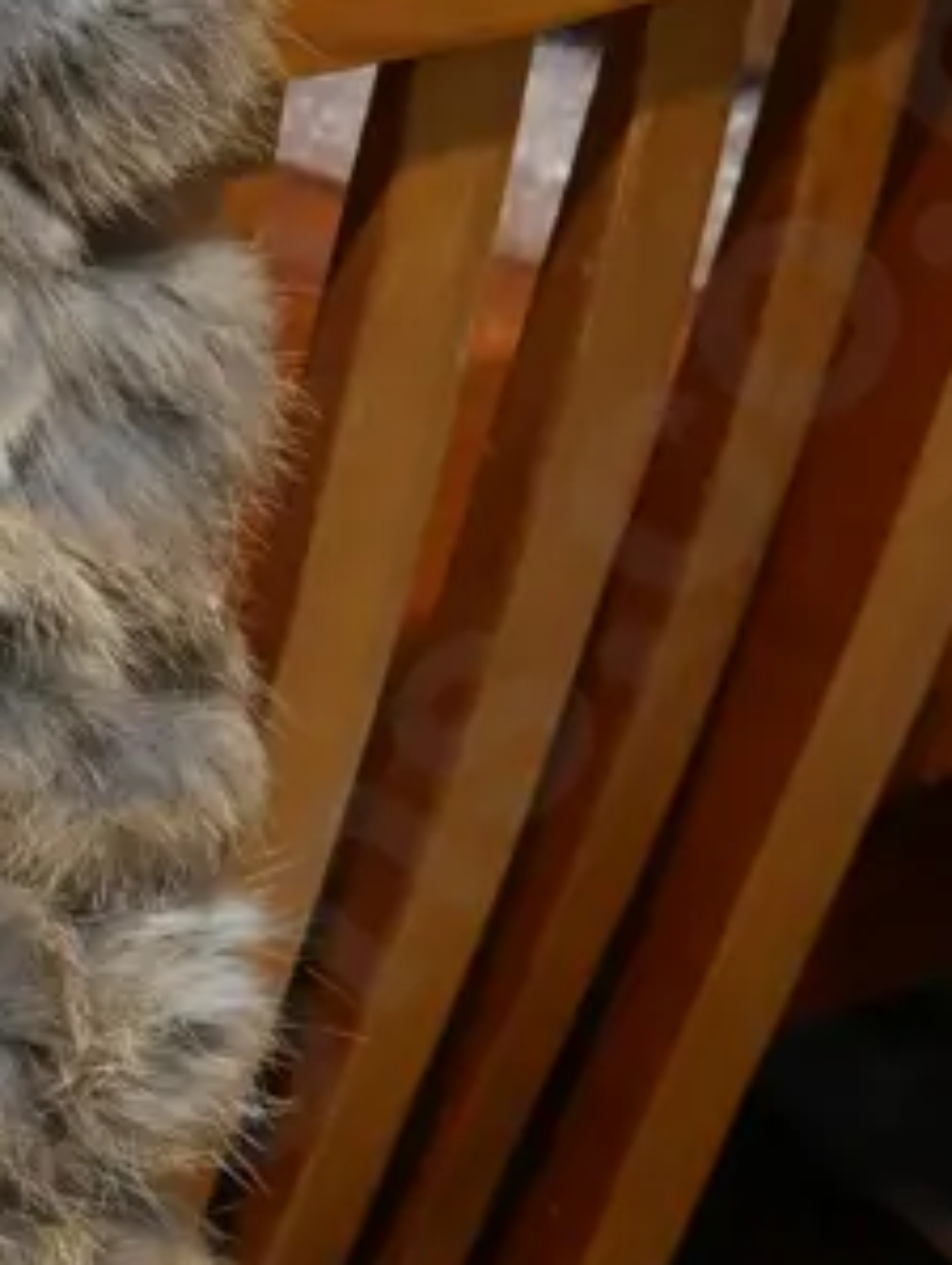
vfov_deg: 13.9
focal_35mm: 137
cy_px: 1570
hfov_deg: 10.7
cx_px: -146
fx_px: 5013
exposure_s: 1/60
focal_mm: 20
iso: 500
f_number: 4.5
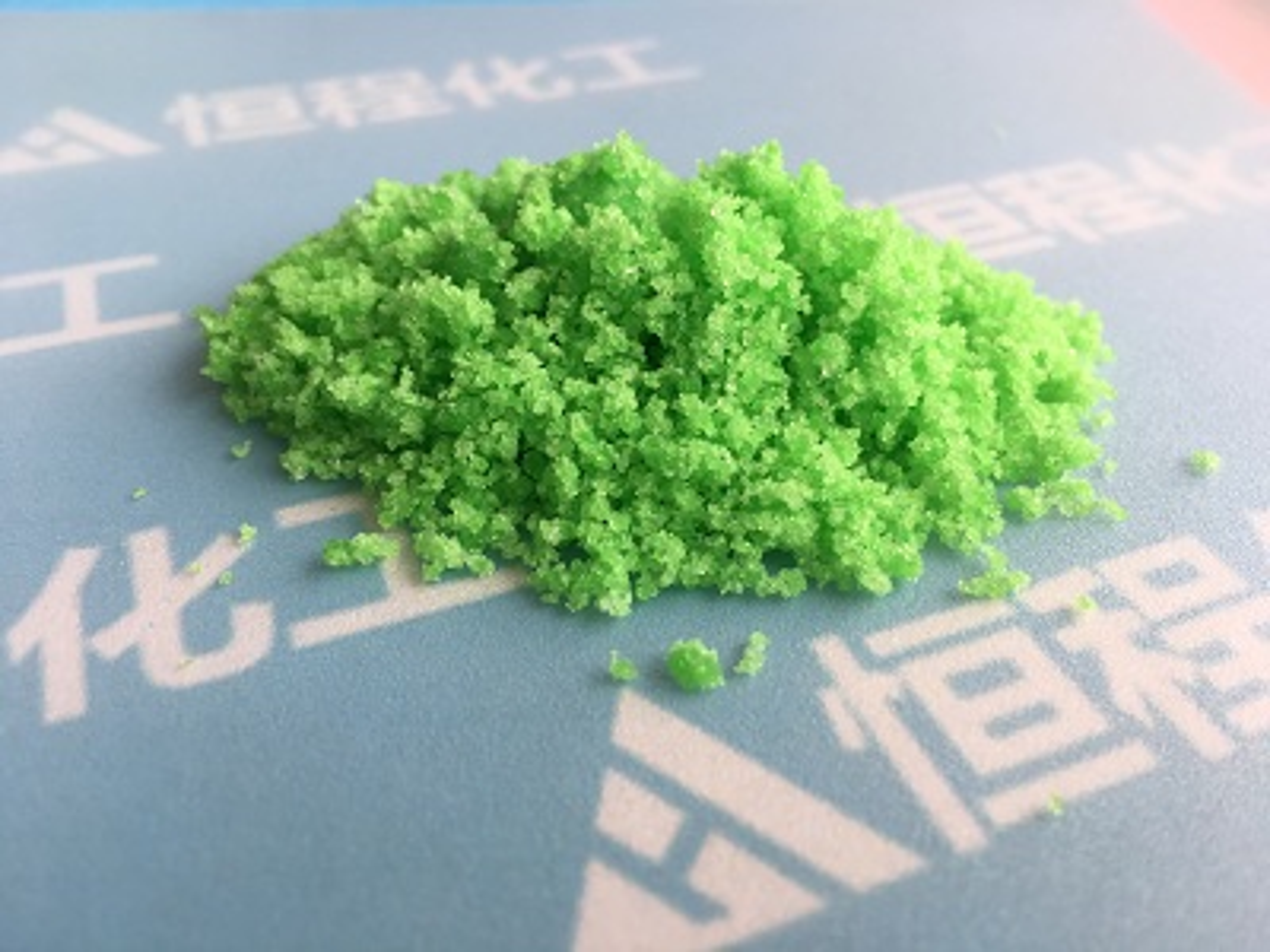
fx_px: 1064
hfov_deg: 61.7
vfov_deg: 48.2
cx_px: 635
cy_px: 476
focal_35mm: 29
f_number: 2.2
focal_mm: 4.15
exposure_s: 1/100
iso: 32
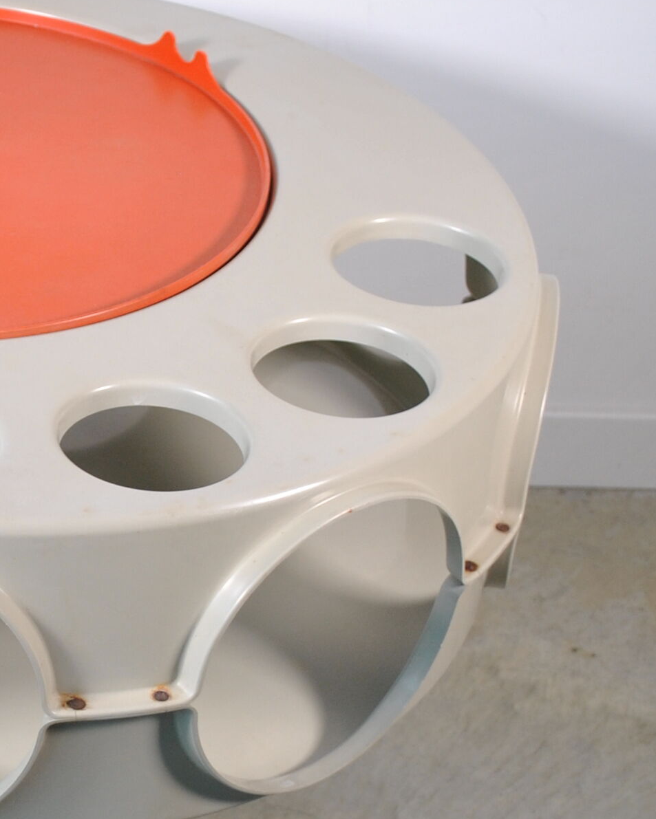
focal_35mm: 110
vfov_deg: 17.4
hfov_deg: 13.8
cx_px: -34
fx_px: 2669
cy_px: 563
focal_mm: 24
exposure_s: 1/80
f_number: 4
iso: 200
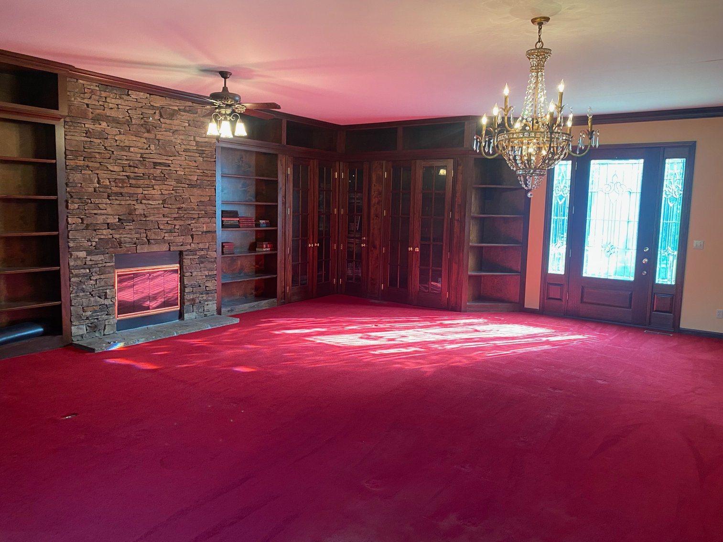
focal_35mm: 26
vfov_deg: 53.1
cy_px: 271
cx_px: 362
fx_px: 543
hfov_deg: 67.3
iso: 160
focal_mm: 4.25
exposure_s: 1/60
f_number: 1.8
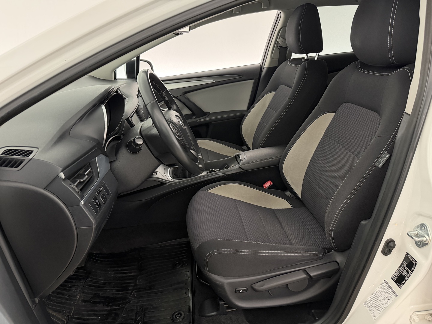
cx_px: 216
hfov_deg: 71.6
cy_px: 162
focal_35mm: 24
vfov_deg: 56.8
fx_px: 300
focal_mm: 6.76
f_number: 1.78
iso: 800
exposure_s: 1/47
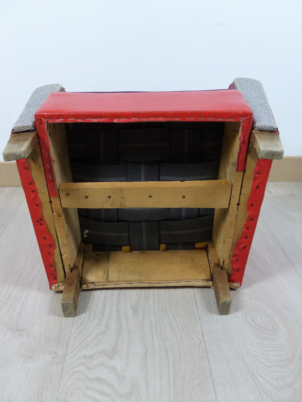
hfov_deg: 36.8
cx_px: 151
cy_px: 201
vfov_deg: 47.9
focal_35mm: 39
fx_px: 454
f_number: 2.8
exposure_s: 1/50
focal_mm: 6.8
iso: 400
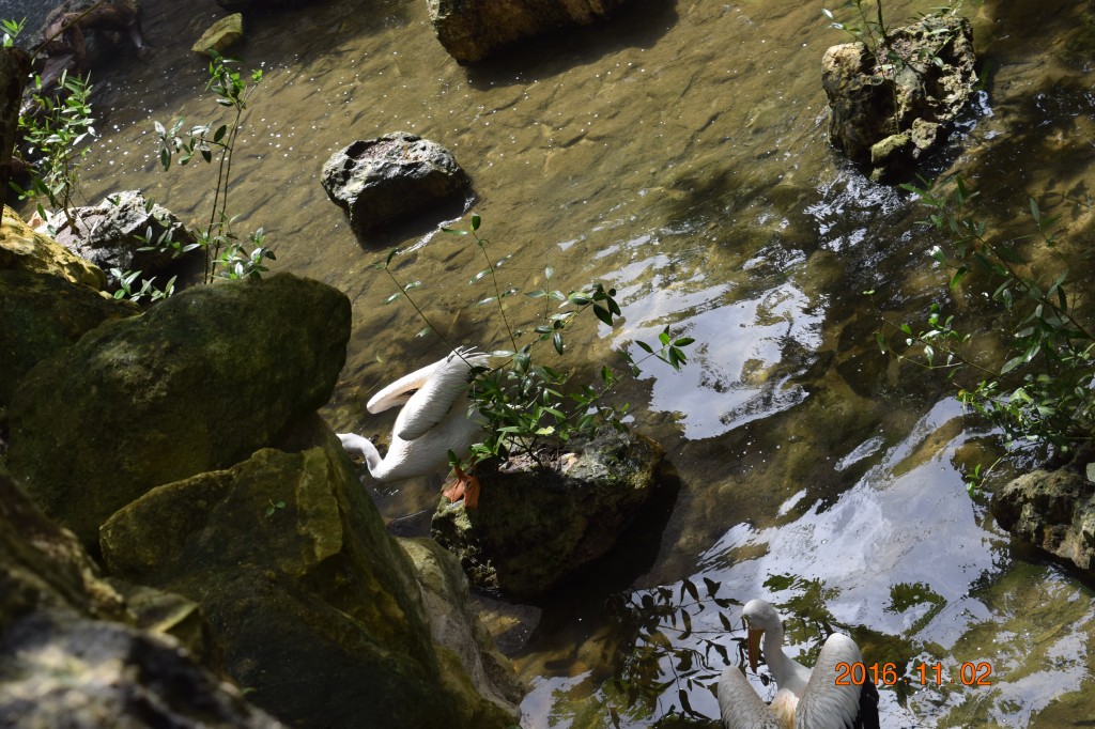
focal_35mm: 82
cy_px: 364
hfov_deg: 24.6
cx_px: 548
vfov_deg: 16.5
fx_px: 2508
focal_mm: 55
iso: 400
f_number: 8
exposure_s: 1/250
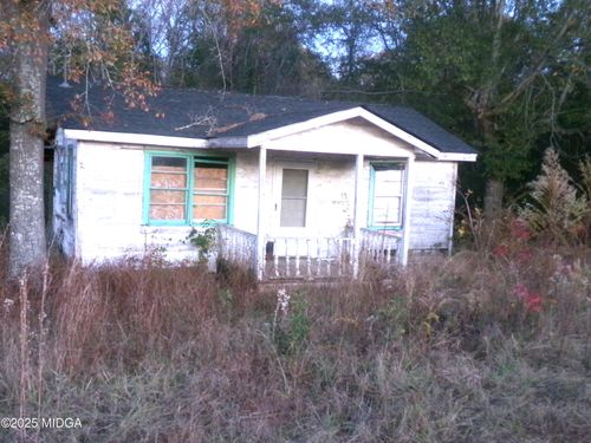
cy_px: 222
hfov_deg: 50.1
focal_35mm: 37
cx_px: 296
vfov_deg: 38.7
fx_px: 632
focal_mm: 6.6
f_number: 4
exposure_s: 1/6
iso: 800
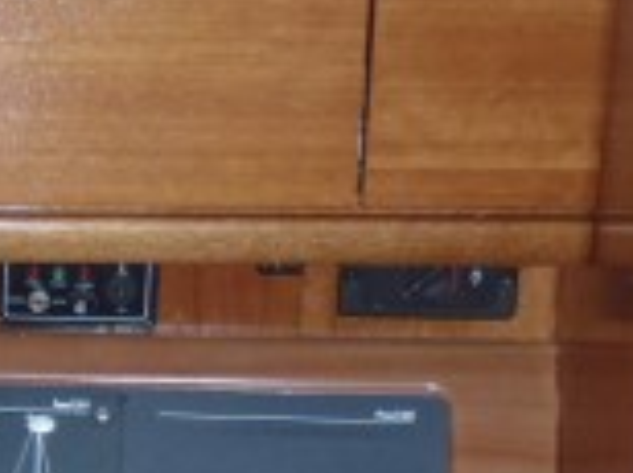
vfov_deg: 9.2
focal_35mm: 158
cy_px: 633
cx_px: -497
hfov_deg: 11.6
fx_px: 2885
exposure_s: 1/40
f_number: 4.6
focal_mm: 6.83
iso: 250
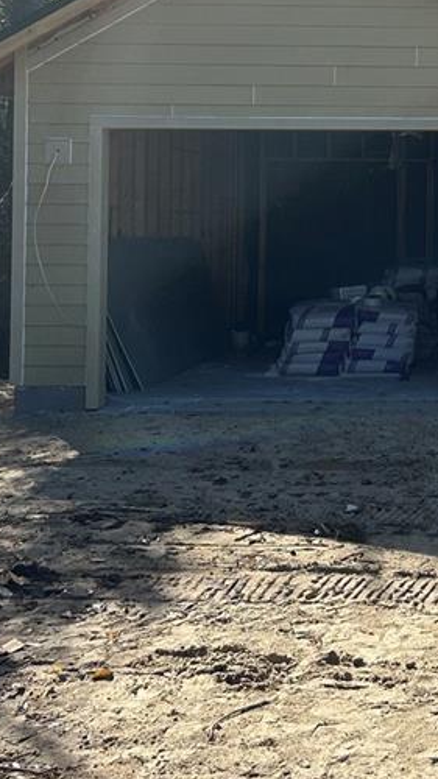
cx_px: 577
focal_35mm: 68
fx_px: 1405
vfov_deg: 30.5
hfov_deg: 16.7
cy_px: 195
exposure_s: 1/3257
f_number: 1.5
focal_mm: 5.7
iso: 50
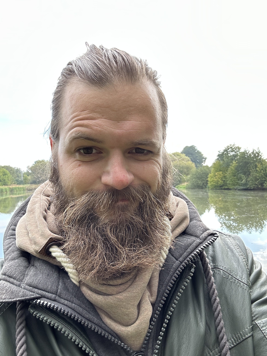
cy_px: 178
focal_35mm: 30
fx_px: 309
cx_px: 134
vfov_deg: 60.0
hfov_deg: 46.8
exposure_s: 1/121
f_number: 1.9
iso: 50
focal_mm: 2.69
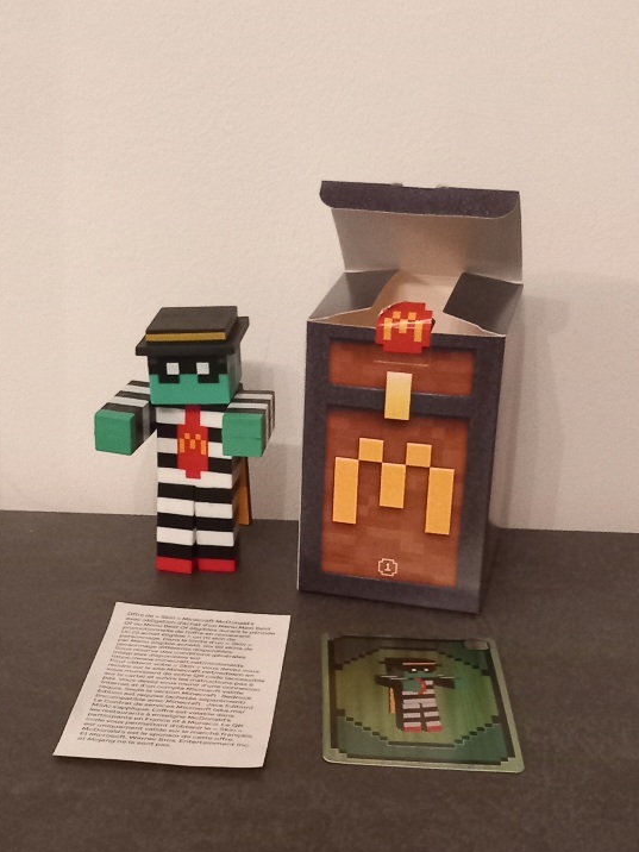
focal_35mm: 30
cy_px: 464
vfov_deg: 59.9
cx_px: 290
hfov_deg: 46.7
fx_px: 738
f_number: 1.8
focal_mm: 4
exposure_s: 1/20
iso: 800
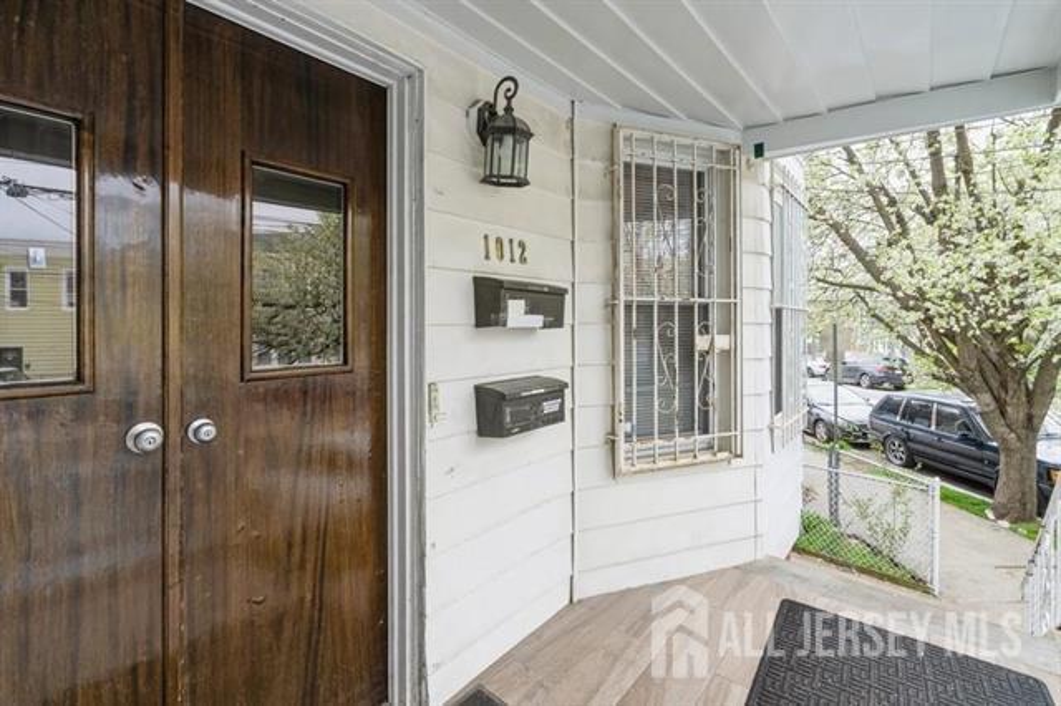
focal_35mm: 16
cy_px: 353
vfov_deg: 73.7
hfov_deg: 96.8
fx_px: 471
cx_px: 530
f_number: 11
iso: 100
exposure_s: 1/10
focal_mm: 16
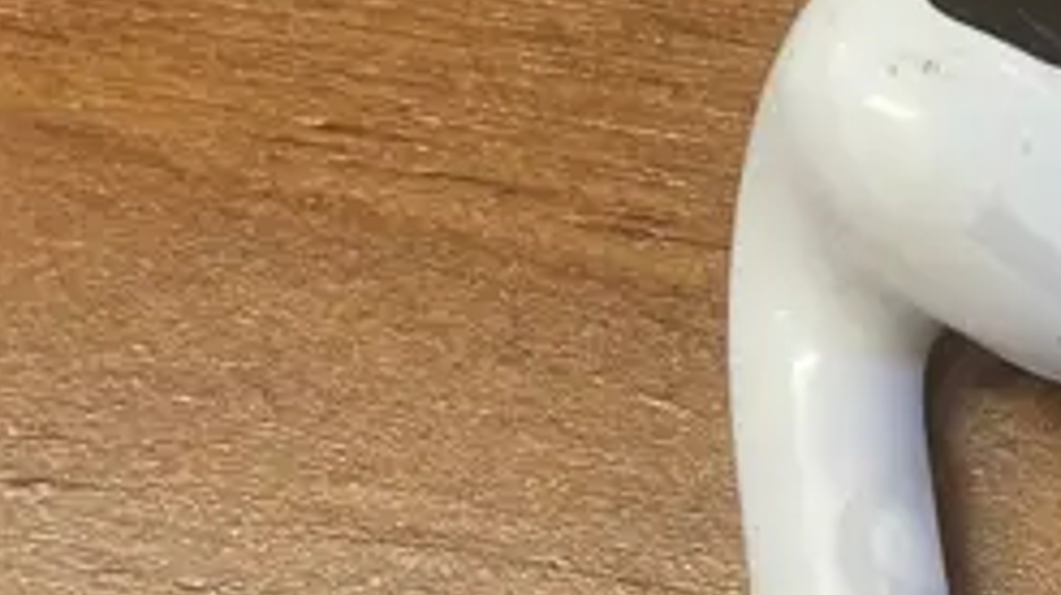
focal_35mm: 127
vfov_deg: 9.3
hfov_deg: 15.7
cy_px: -285
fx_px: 3571
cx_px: 1535
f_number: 1.8
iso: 64
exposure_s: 1/50
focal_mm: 3.99
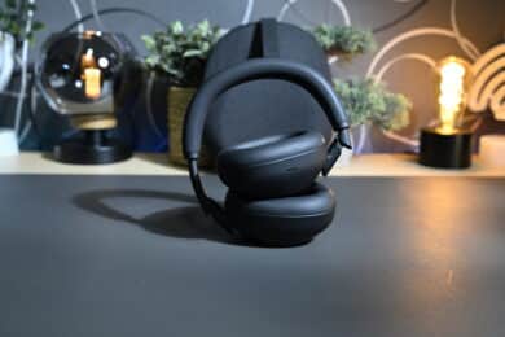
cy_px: 168
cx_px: 252
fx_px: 589
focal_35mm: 42
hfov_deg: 46.4
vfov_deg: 31.9
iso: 360
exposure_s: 1/50
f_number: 5.6
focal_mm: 42
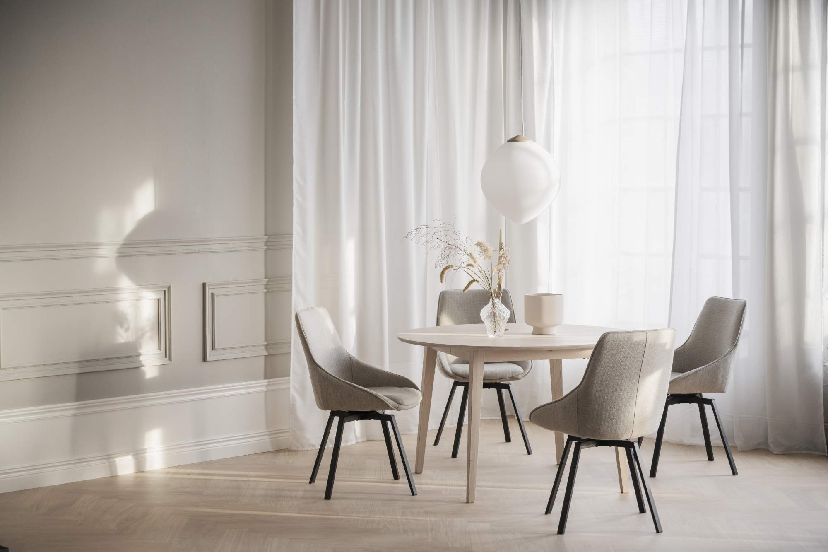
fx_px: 1610
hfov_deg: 28.8
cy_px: 276
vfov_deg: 19.5
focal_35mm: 70
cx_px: 414
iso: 400
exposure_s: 1/100
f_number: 4
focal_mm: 70
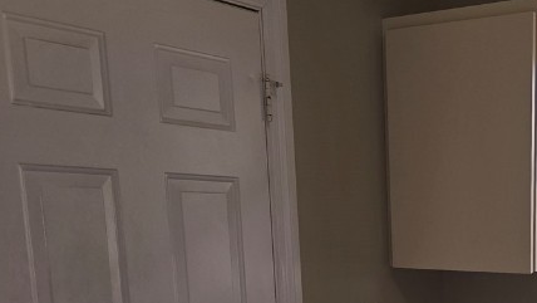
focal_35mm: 60
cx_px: 521
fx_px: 855
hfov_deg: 32.4
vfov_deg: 18.3
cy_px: 422
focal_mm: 6.3
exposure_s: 1/60
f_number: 1.7
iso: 32
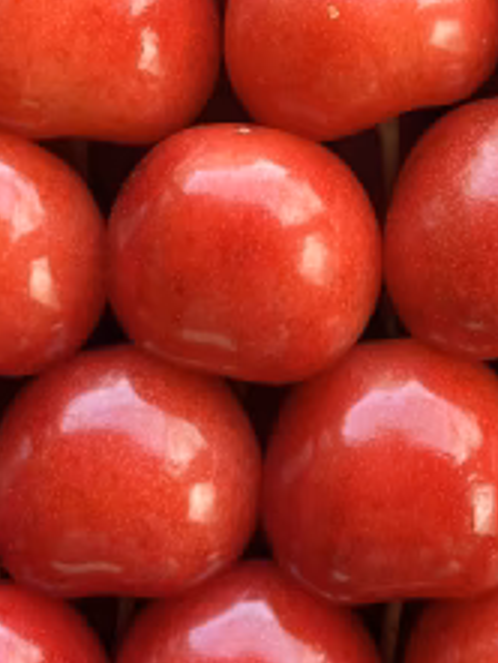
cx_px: 315
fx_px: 1801
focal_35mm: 94
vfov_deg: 20.6
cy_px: 147
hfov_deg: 15.7
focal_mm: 5.1
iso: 100
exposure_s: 1/121
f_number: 1.6
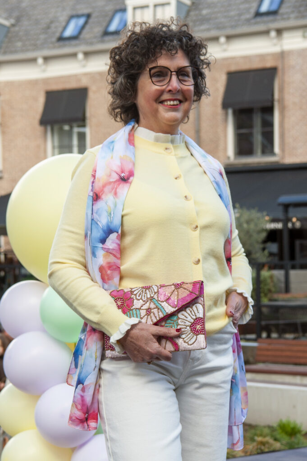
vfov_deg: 34.5
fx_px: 743
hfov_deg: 23.3
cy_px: 230
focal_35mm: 58
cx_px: 154
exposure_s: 1/320
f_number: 7.1
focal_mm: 58
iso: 500
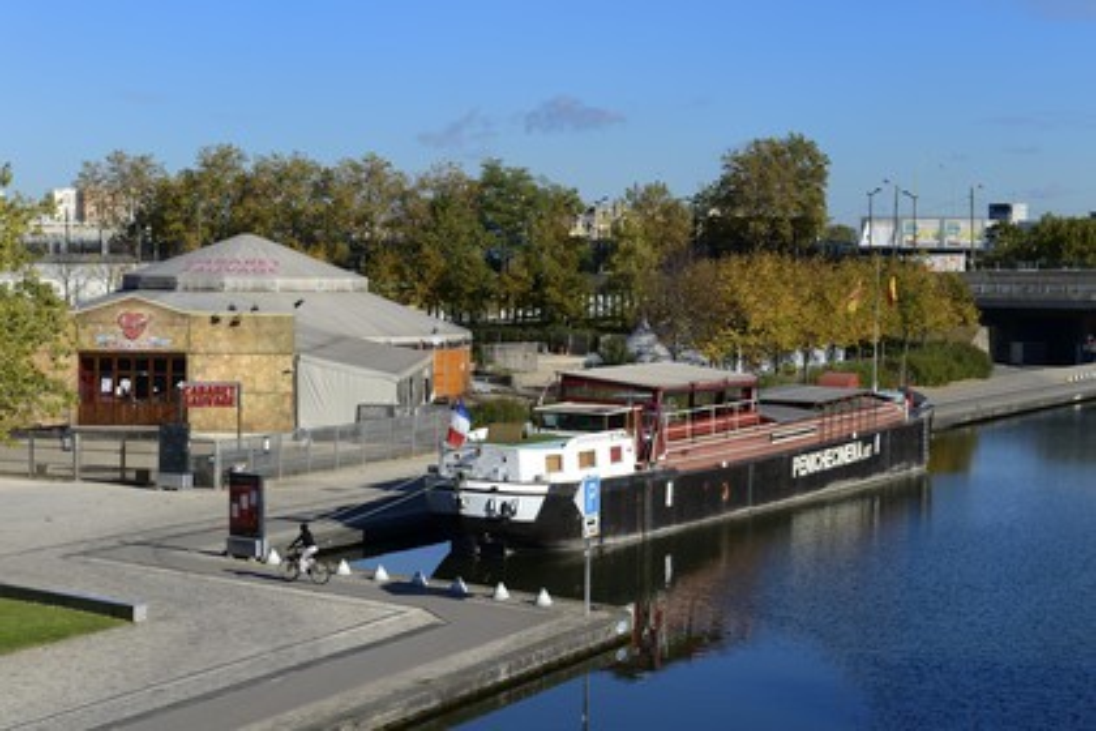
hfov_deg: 28.8
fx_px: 2131
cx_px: 548
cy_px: 366
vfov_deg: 19.5
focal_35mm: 70
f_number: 10
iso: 200
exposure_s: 1/320
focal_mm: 70
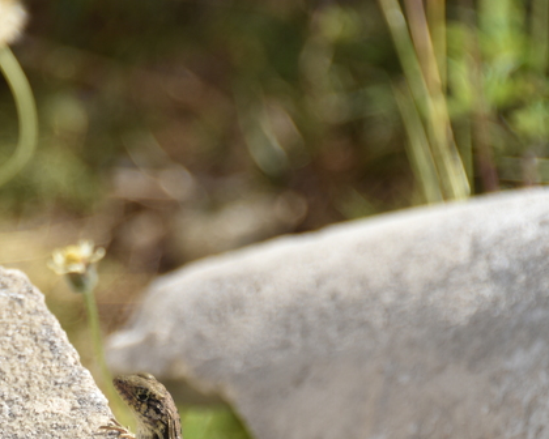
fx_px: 13941
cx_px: 128
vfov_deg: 1.8
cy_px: 446
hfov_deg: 2.3
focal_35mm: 858
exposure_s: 1/640
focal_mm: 300
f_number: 5.6
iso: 160
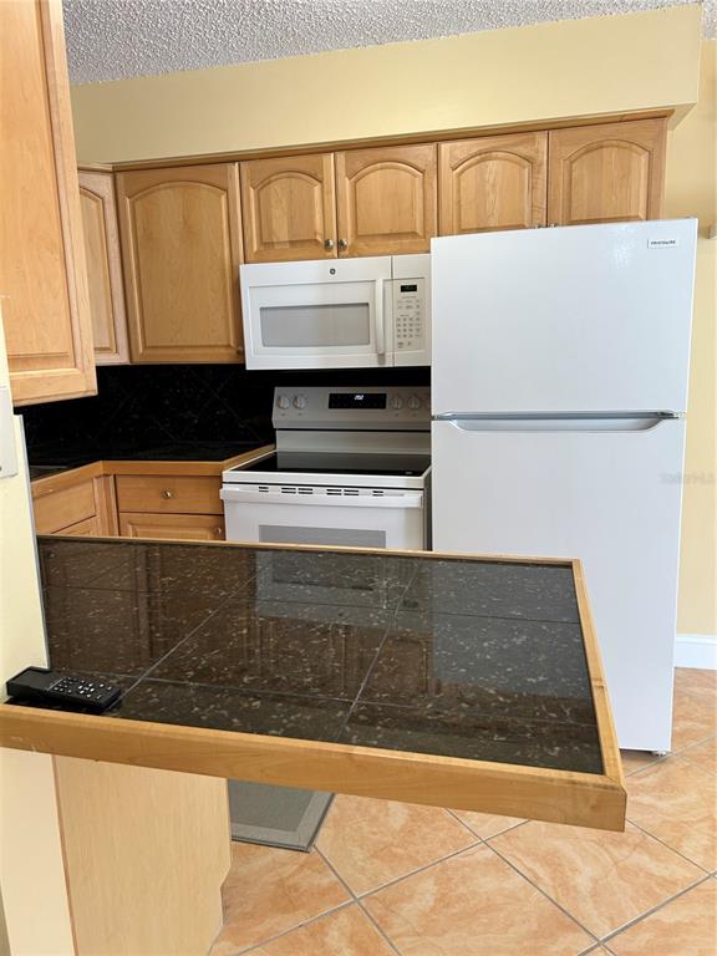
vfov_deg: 67.3
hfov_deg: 53.1
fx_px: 718
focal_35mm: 26
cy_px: 478
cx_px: 358
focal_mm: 5.7
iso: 100
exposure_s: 1/120
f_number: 1.5
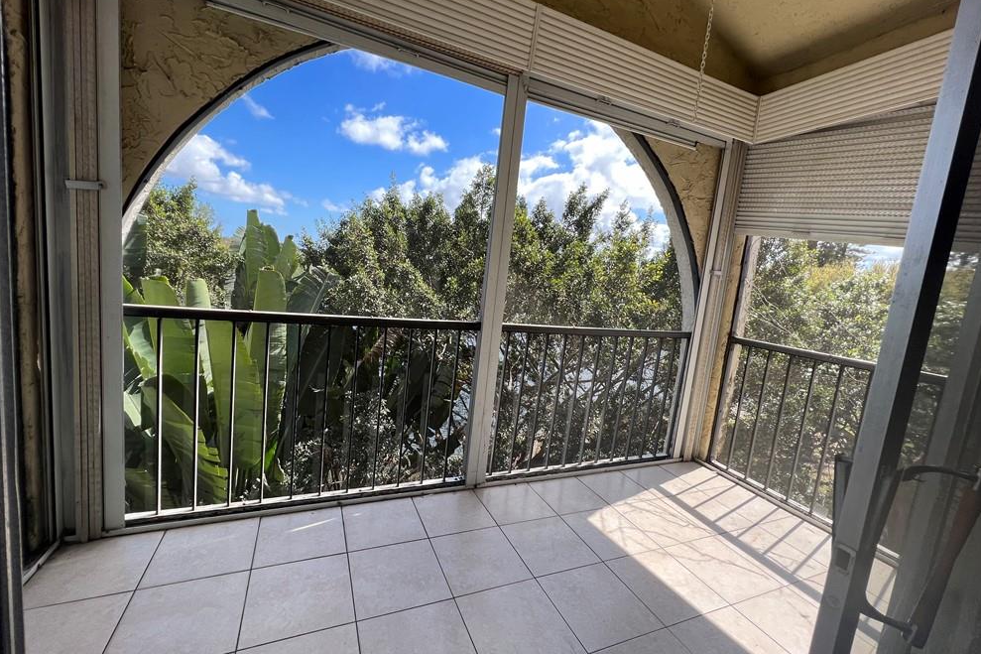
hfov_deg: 104.3
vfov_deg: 81.2
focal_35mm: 14
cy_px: 321
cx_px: 483
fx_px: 381
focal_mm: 1.57
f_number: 1.8
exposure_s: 1/340
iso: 32
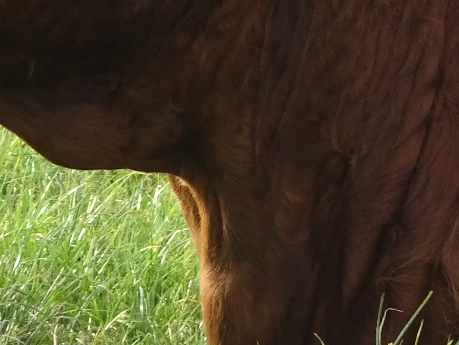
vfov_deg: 1.3
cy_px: -129
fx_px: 14680
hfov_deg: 1.8
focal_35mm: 1107
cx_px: 180
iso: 200
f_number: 6.3
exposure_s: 1/250
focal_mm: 68.35
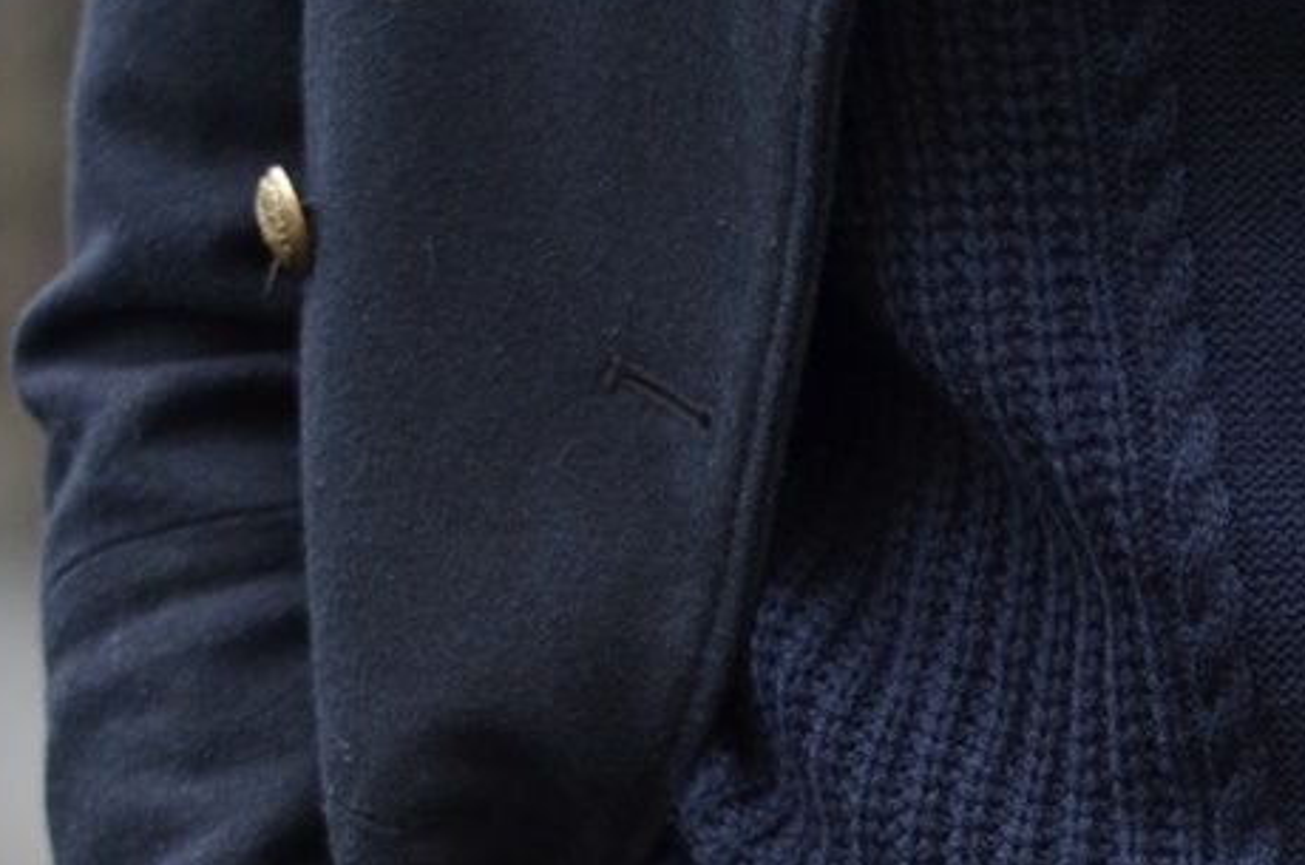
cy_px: 1466
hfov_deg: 7.9
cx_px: 1416
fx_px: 9445
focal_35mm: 261
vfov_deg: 5.2
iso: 160
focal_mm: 50
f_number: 1.8
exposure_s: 1/400
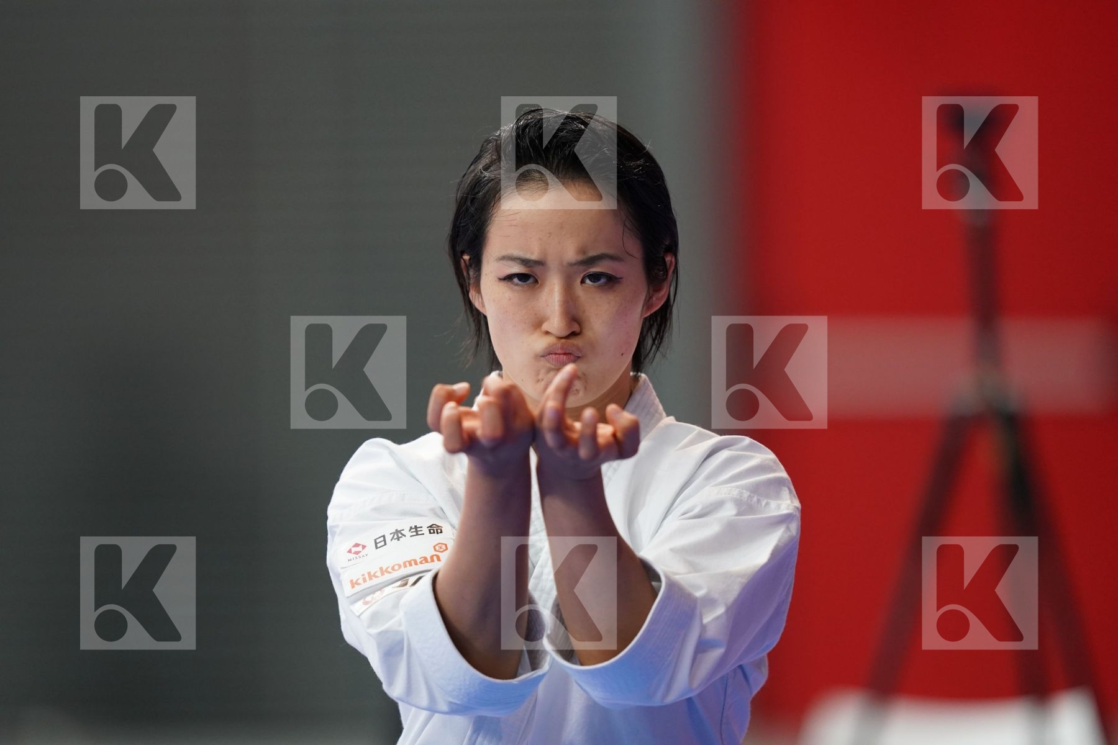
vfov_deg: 3.4
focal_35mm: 400
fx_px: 12421
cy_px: 372
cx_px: 559
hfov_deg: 5.2
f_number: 2.8
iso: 2500
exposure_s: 1/500
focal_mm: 400
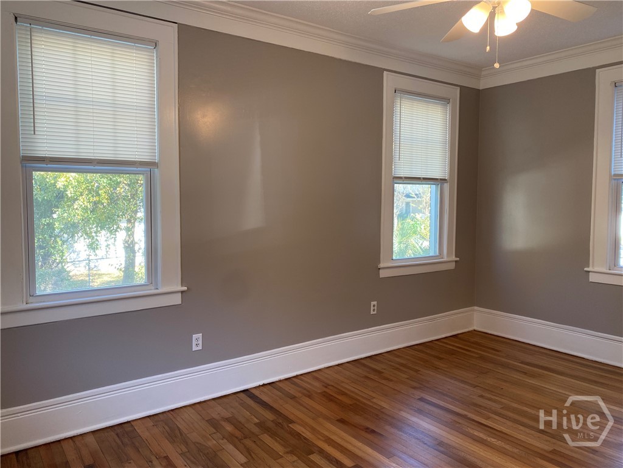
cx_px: 312
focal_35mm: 26
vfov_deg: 53.1
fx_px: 468
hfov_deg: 67.3
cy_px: 234
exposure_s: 1/60
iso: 64
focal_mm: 4.25
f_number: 1.8
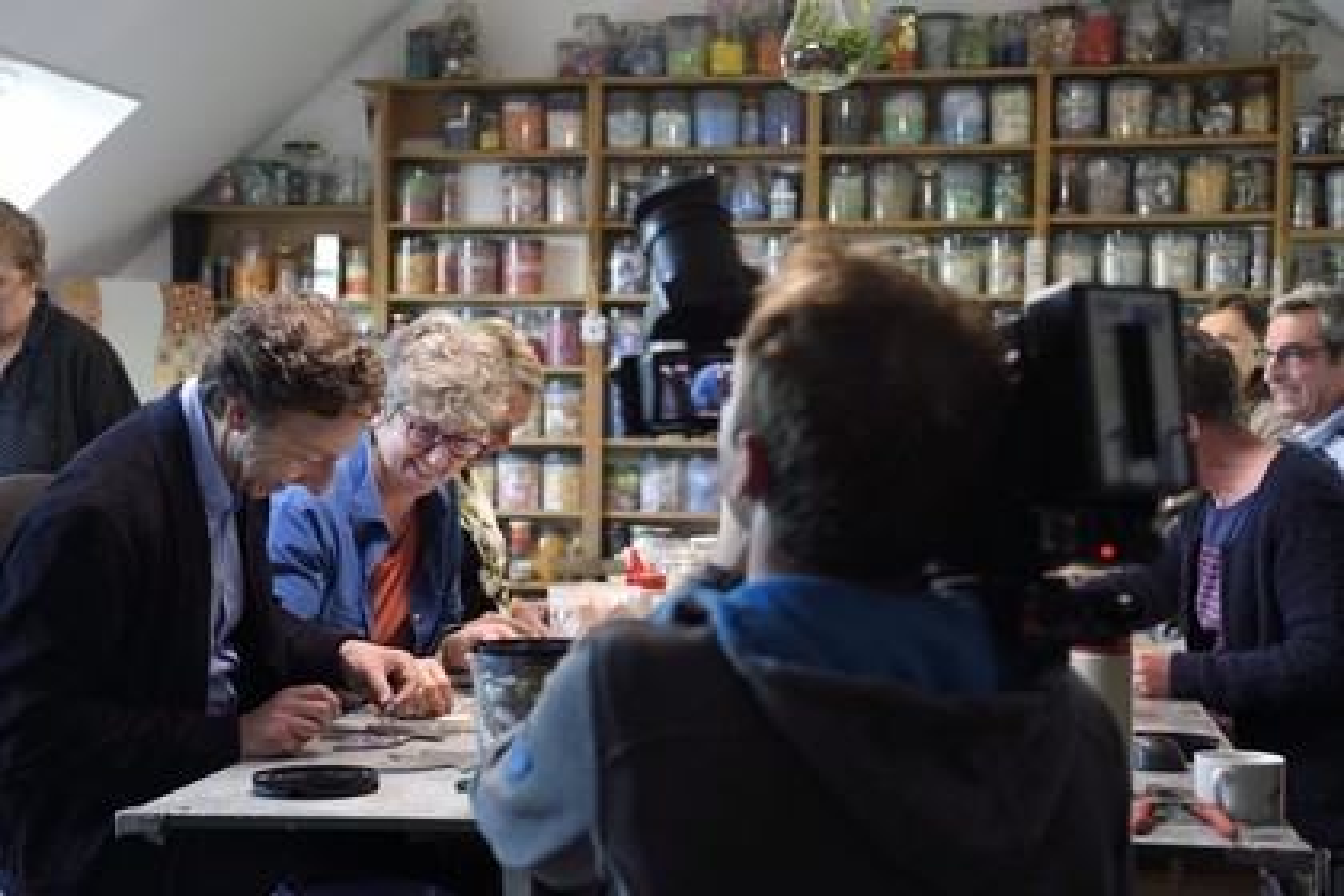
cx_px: 672
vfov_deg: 22.6
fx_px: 2240
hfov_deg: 33.4
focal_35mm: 60
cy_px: 448
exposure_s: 1/40
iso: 800
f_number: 4.5
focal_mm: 60
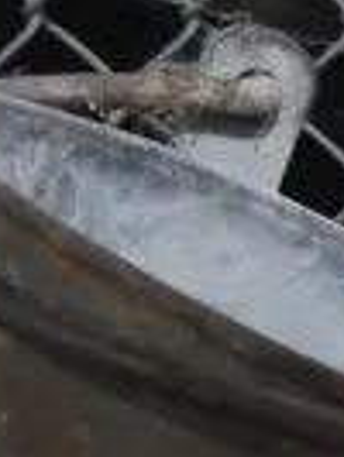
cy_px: 1151
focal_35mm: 278
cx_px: 779
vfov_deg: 6.7
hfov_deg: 5.2
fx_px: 3678
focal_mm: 18
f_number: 4.5
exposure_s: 1/60
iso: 1000
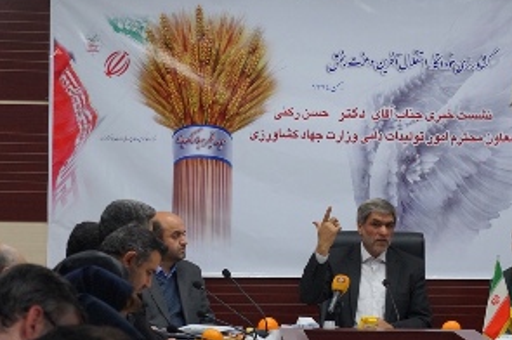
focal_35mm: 140
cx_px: 368
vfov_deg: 9.8
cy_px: 181
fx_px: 1987
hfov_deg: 14.6
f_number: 5.6
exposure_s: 1/160
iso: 1250
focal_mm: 55
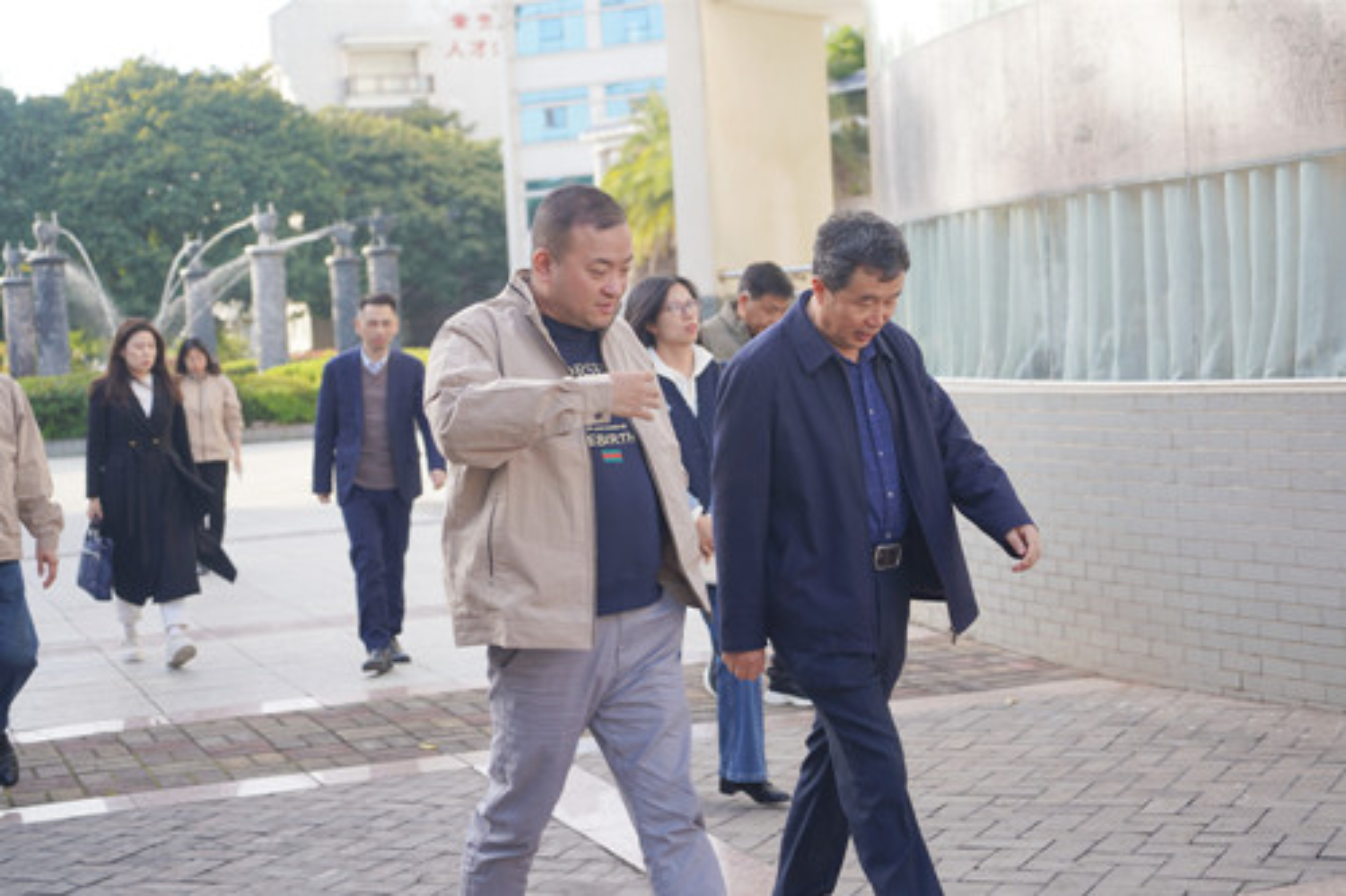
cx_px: 673
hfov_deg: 33.4
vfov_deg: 22.6
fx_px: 2242
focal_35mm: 60
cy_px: 448
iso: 100
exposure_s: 1/200
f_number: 4
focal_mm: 60
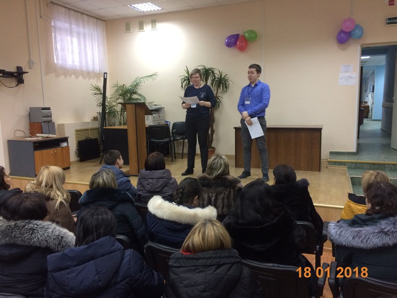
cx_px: 198
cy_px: 149
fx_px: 333
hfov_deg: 61.7
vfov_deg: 48.2
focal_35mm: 29
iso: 200
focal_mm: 4.15
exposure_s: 1/33
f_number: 2.2
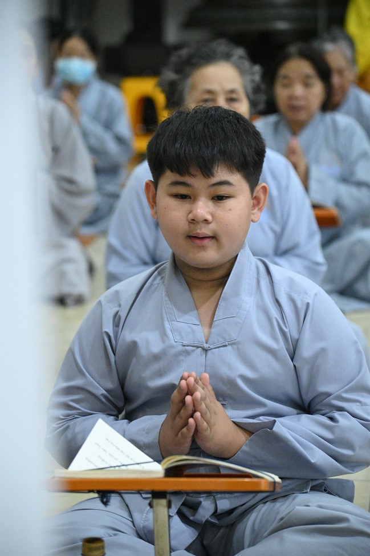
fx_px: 1852
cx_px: 185
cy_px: 278
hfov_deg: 11.4
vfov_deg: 17.1
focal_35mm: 120
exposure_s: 1/200
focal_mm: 120
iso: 16000
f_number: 4.5
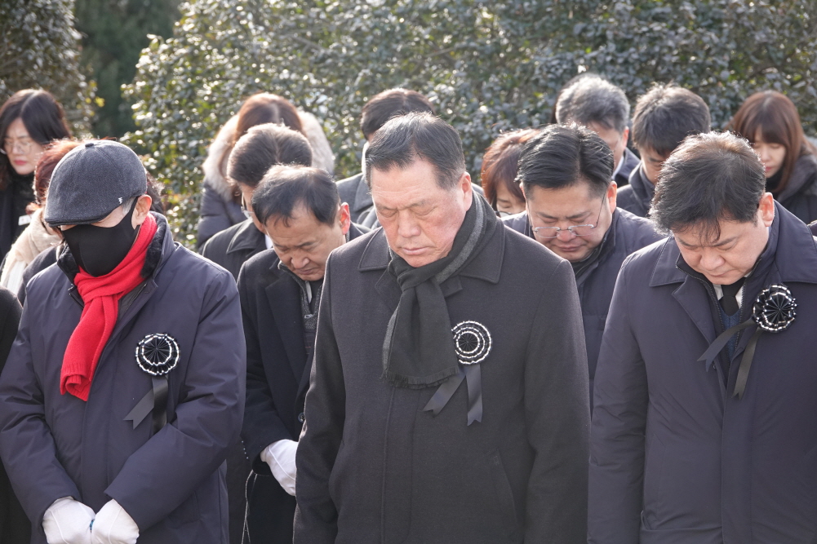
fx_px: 4016
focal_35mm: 177
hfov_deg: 11.6
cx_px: 408
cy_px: 272
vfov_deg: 7.8
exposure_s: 1/200
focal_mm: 64.84
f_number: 4
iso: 320
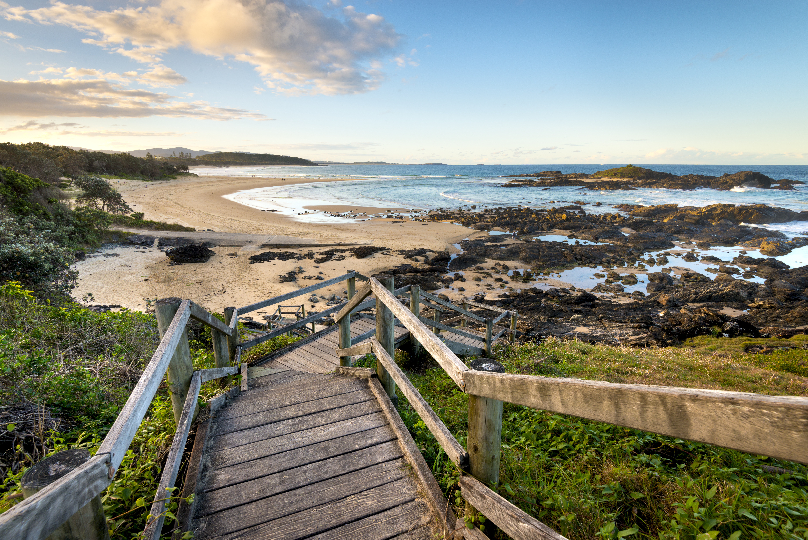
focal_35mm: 16
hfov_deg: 96.7
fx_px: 359
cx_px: 404
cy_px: 270
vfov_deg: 73.8
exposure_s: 1/13
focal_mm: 16
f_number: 14
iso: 100
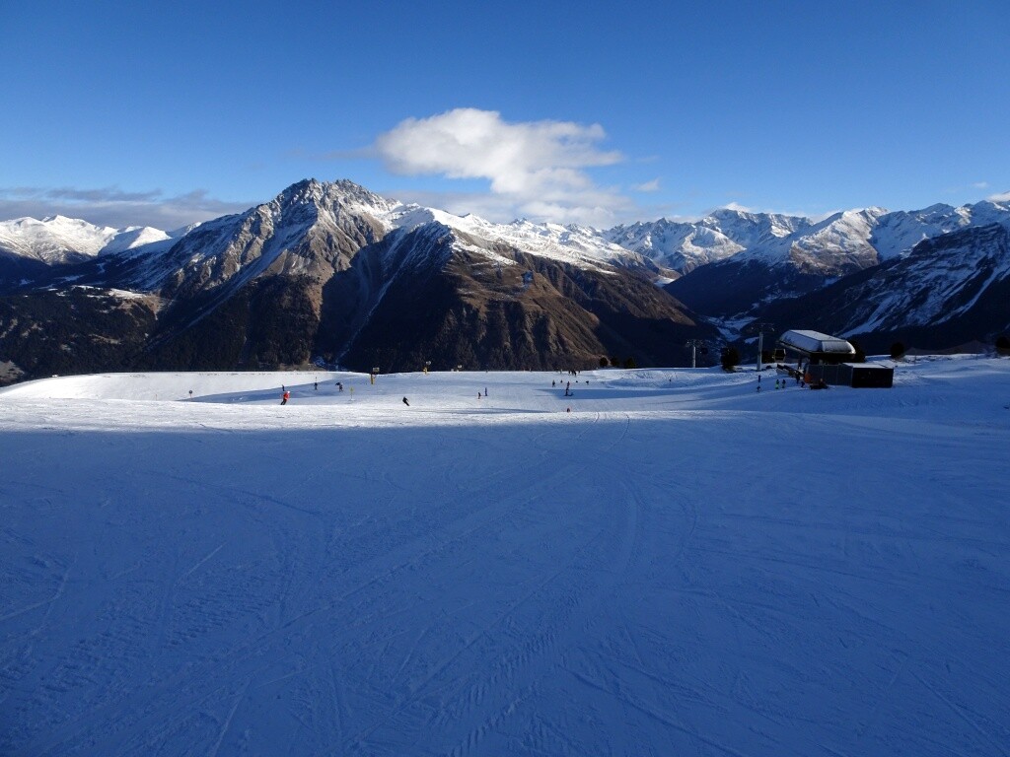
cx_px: 505
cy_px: 378
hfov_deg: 71.6
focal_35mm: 24
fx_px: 700
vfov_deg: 56.8
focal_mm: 4.1
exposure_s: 1/1600
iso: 80
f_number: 3.5
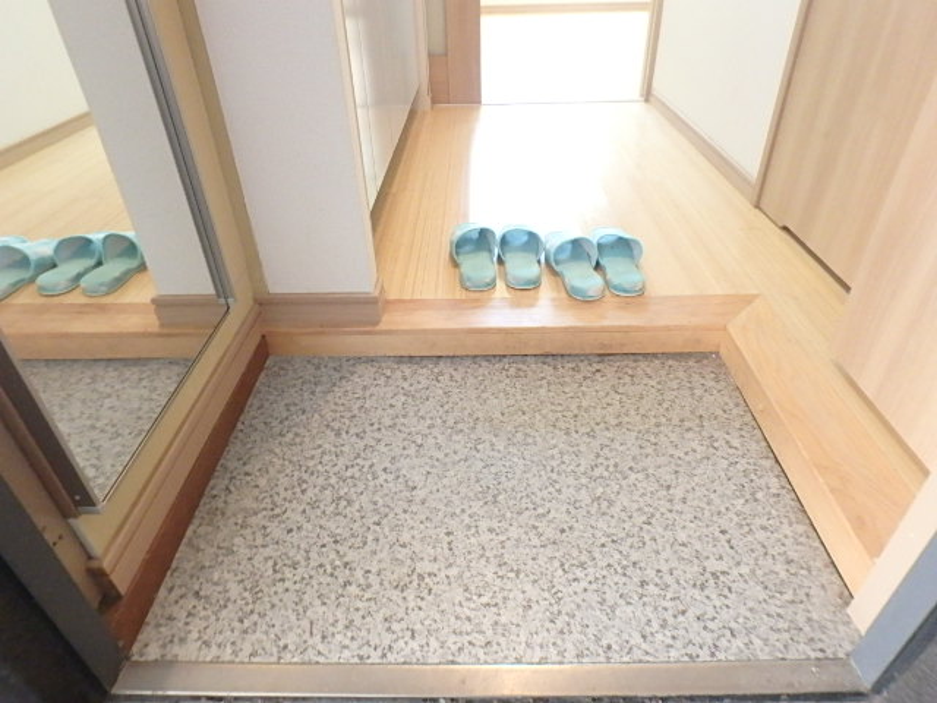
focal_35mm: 21
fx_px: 568
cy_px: 352
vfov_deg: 63.4
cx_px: 468
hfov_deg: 79.0
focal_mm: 3.7
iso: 800
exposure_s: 1/15
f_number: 3.5
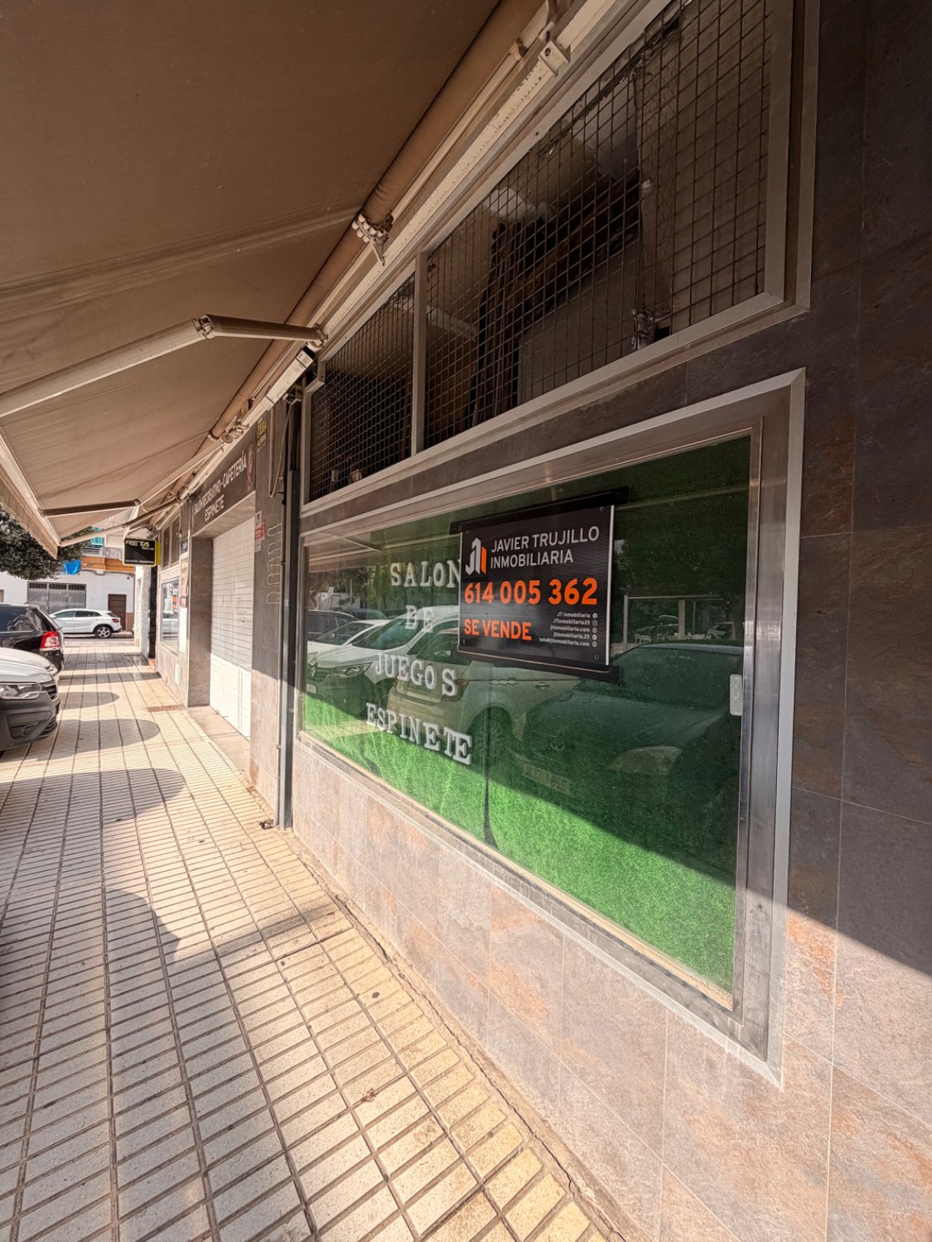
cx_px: 466
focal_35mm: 14
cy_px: 621
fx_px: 503
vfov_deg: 102.1
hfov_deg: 85.7
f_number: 2.2
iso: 40
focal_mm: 2.22
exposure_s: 1/726
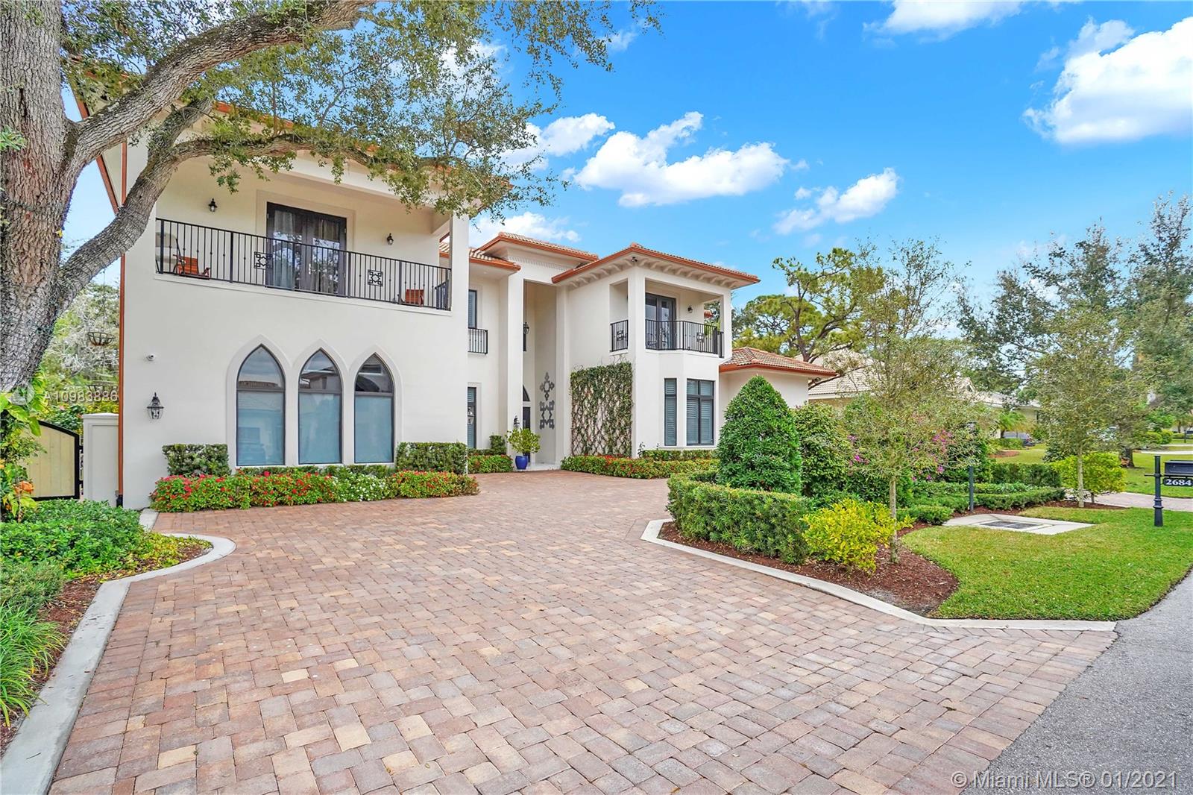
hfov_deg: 96.7
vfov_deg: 73.7
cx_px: 596
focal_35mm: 16
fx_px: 530
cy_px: 398
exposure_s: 1/2000
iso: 1600
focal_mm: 16
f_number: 2.8
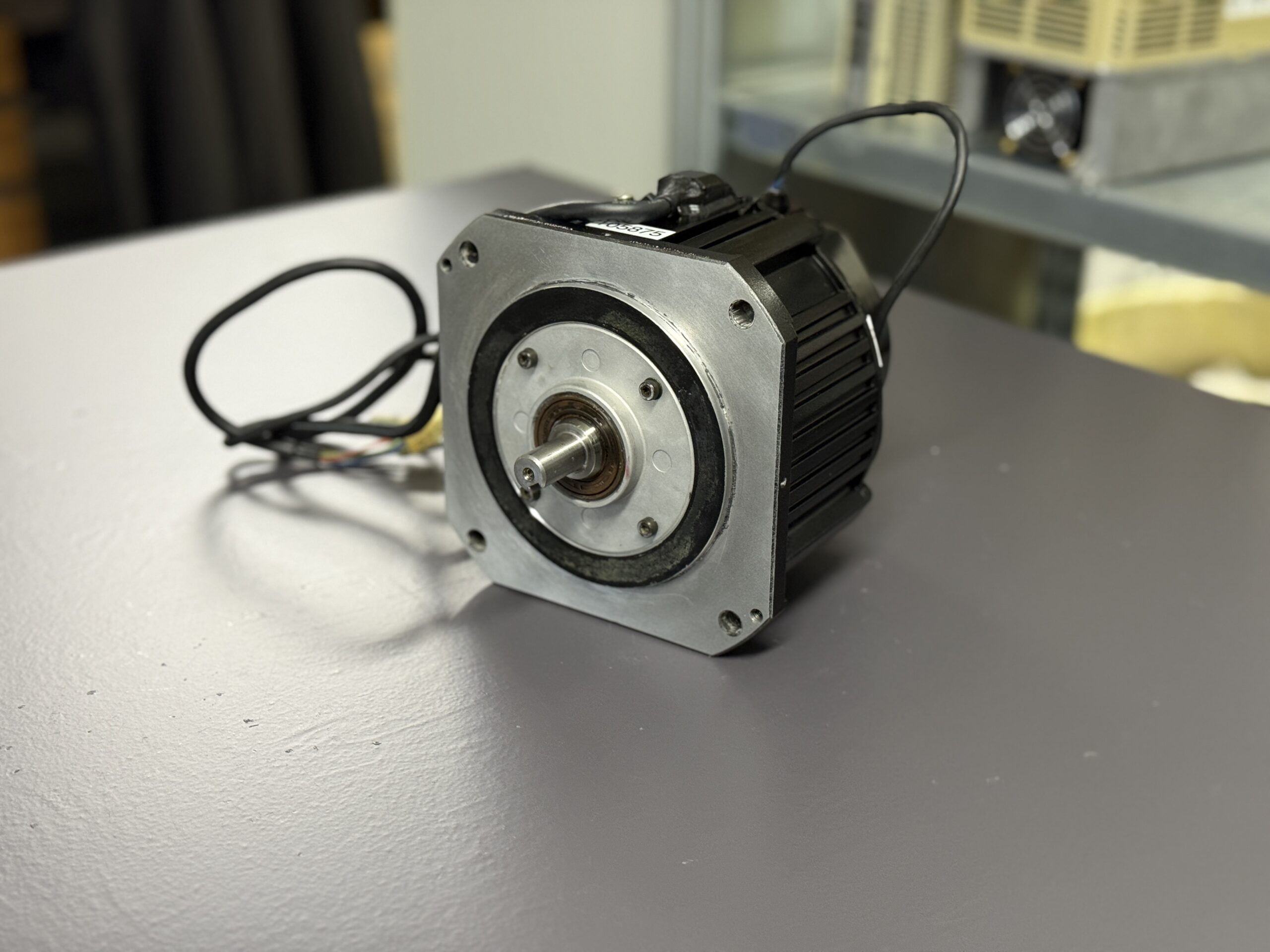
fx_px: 1761
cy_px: 476
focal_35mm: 48
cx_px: 635
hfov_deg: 39.7
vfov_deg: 30.3
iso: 250
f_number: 1.78
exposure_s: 1/50
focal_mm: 6.76
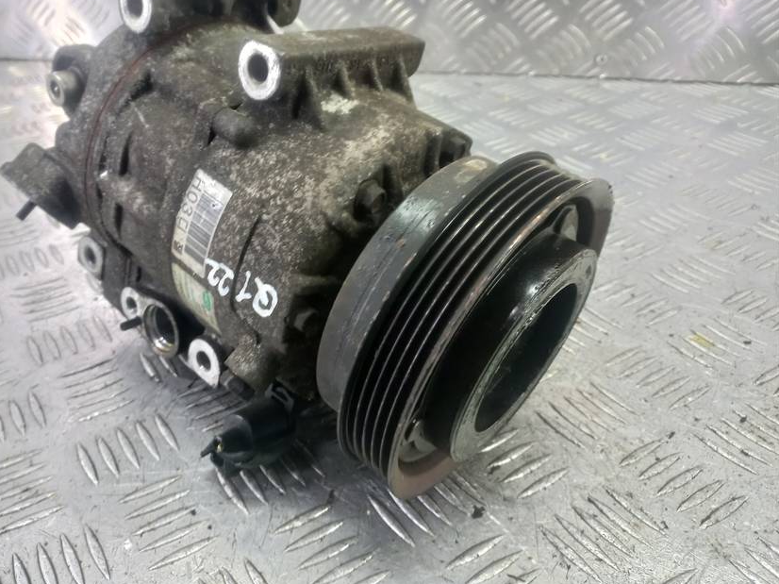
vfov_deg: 45.3
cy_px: 257
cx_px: 298
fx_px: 697
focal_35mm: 31
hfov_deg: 57.7
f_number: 1.8
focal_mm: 4.6
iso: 160
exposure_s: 1/50
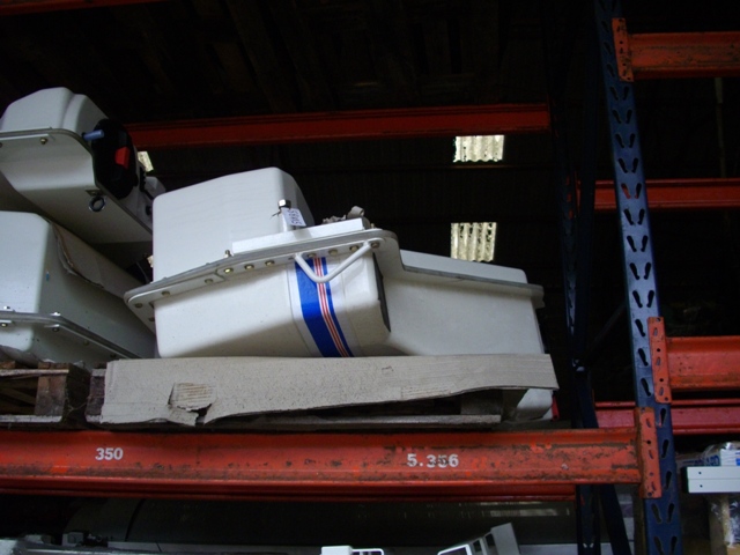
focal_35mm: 37
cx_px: 370
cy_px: 278
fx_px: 791
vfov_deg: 38.7
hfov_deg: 50.1
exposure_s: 1/80
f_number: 2.8
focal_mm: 6.2
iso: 200
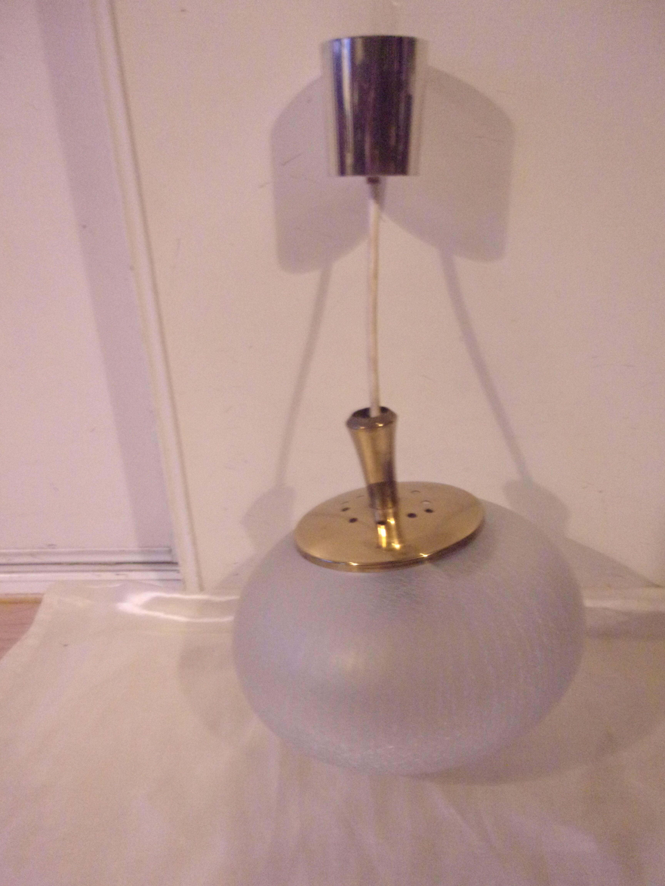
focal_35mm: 28
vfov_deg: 63.4
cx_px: 332
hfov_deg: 49.7
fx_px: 717
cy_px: 443
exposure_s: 1/8
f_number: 3.9
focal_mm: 5.1
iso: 800
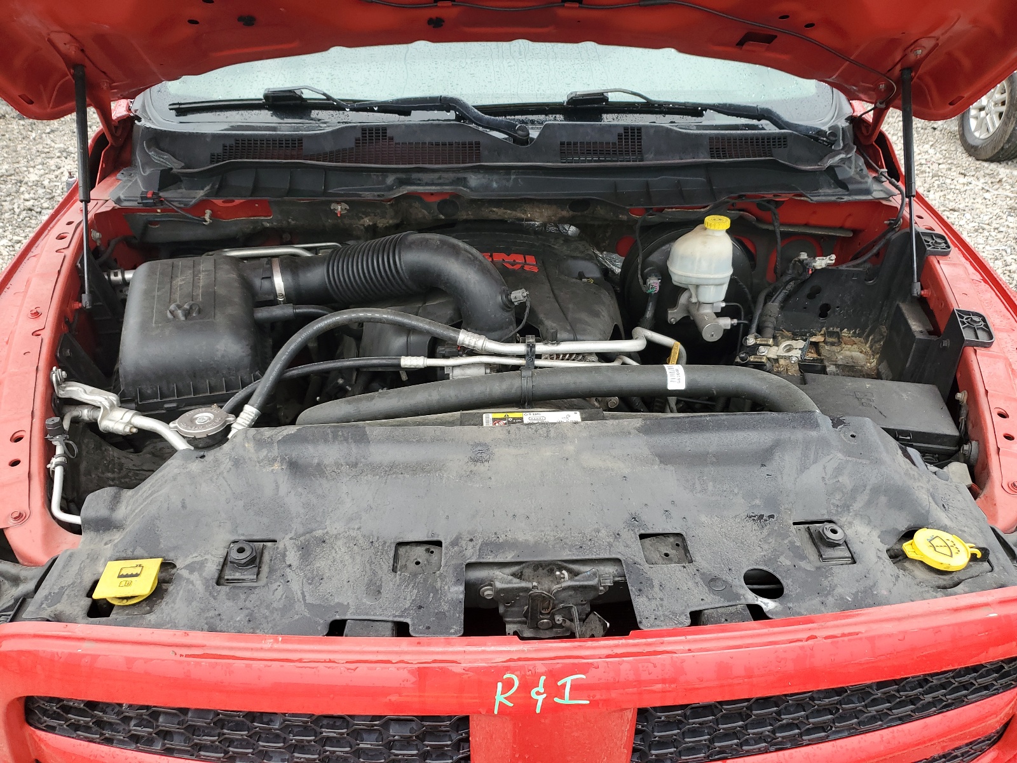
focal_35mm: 26
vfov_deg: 53.1
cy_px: 382
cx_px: 508
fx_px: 764
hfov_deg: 67.3
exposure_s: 1/217
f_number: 1.5
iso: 50
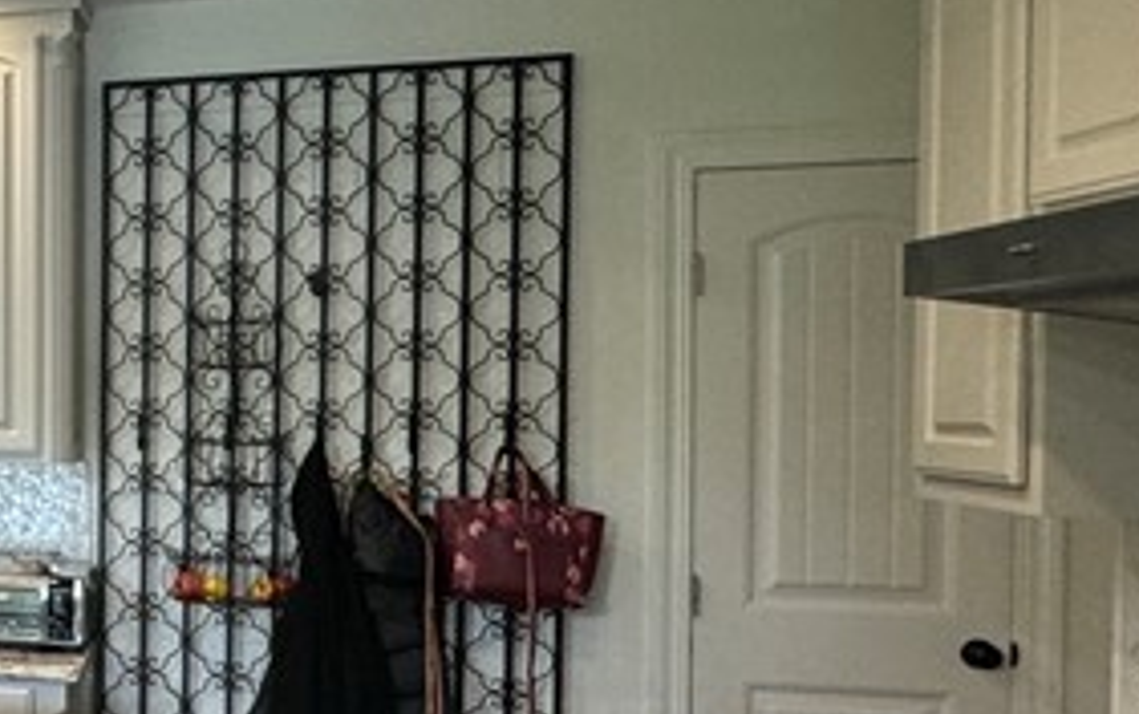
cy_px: 426
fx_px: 1677
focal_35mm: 54
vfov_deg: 24.0
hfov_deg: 28.3
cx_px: -458
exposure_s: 1/60
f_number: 2.2
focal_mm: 2.22
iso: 200
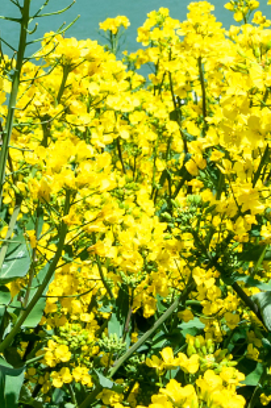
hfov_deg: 10.3
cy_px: -88
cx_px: -20
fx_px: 1494
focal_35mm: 132
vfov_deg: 15.0
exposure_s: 1/400
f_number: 16
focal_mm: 40
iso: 320
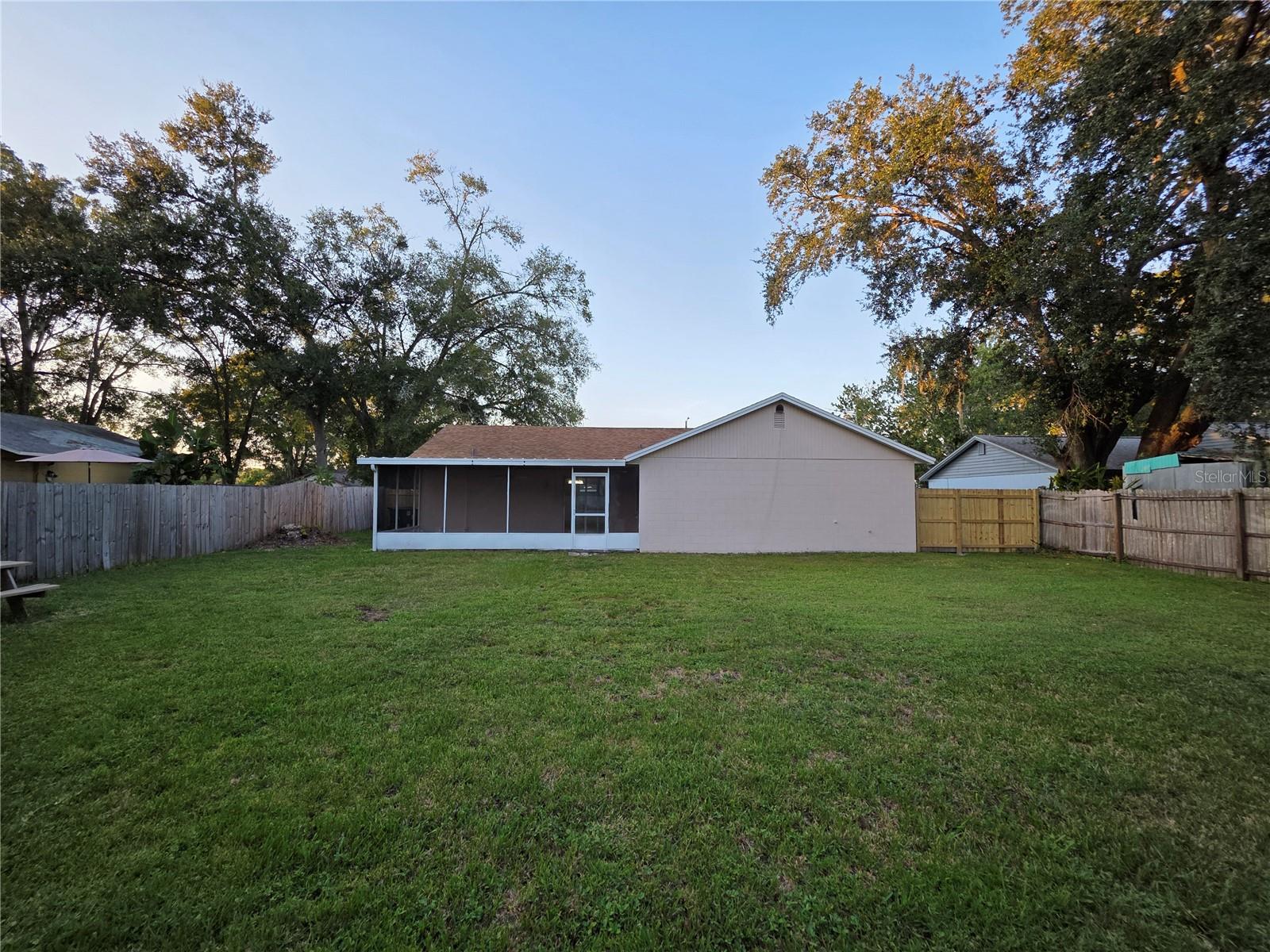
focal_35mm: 13
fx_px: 477
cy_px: 476
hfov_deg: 106.2
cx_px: 635
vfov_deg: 89.9
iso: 40
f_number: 1.9
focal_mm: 2.2
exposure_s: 1/252
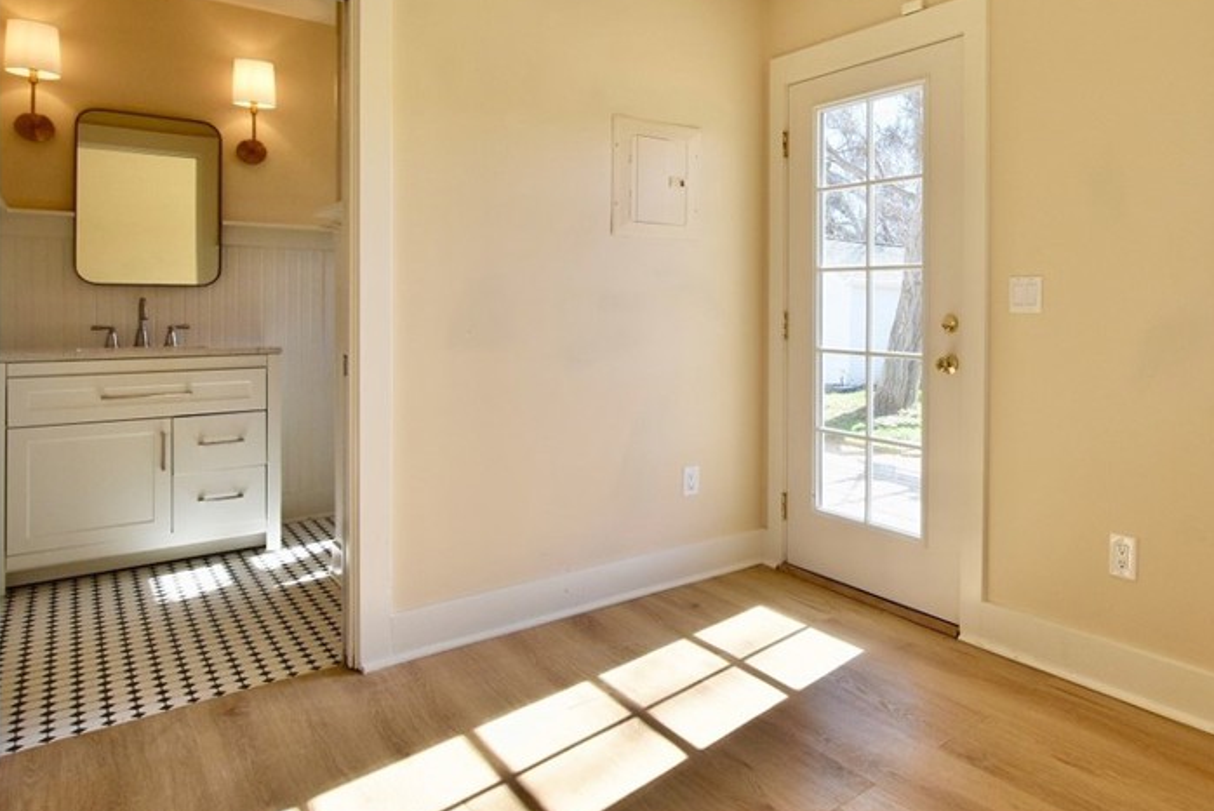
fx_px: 742
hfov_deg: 75.2
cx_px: 842
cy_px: 290
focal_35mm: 22
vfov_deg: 56.4
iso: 250
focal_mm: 10
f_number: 9
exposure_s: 1/60
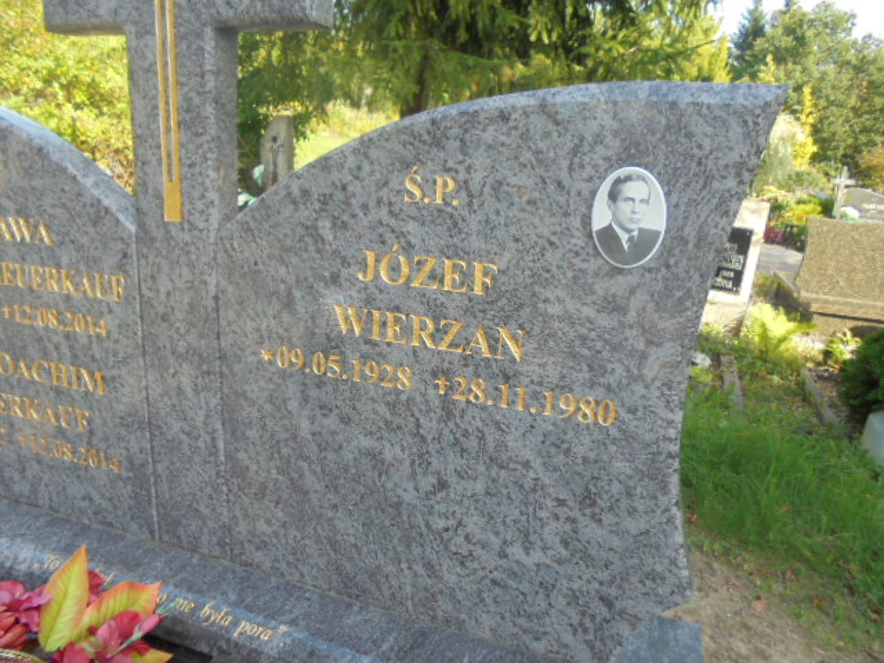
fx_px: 664
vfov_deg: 53.1
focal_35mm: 26
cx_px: 442
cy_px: 332
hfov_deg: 67.3
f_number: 3.5
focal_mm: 4.6
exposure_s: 1/160
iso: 100
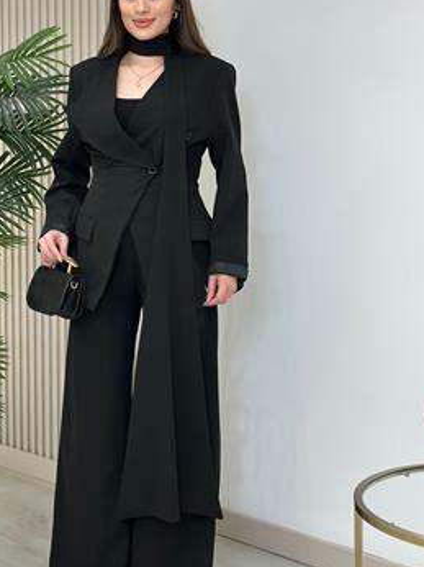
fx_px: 1210
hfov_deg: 19.7
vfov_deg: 26.3
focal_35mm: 74
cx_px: 113
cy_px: 220
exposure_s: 1/141
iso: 80
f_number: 1.78
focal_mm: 6.86
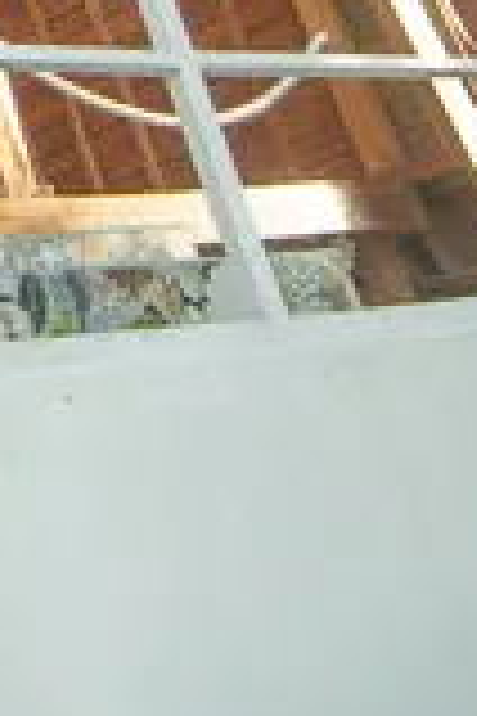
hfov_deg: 16.9
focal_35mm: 68
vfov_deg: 22.1
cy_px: -468
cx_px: -360
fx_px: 1351
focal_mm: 12
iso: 400
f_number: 4
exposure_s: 1/800
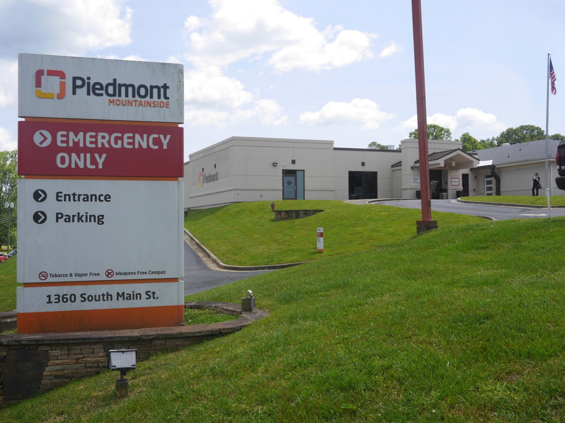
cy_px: 212
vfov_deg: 36.0
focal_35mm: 40
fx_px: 653
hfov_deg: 46.8
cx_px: 282
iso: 200
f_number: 5
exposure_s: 1/800
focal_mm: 20
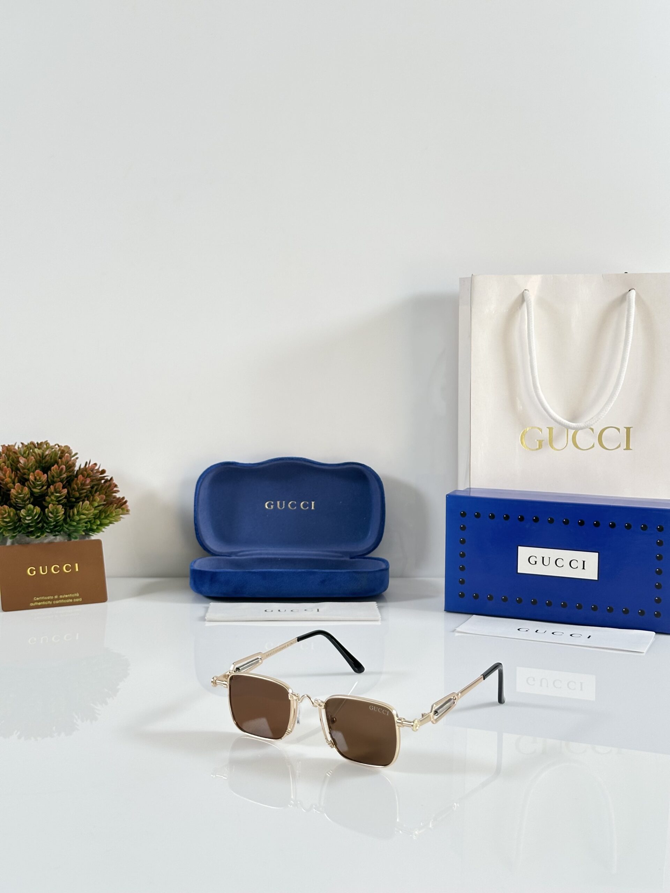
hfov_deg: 30.3
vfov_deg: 39.7
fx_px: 1239
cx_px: 335
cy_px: 446
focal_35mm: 48
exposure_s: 1/116
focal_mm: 6.86
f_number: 1.78
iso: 80
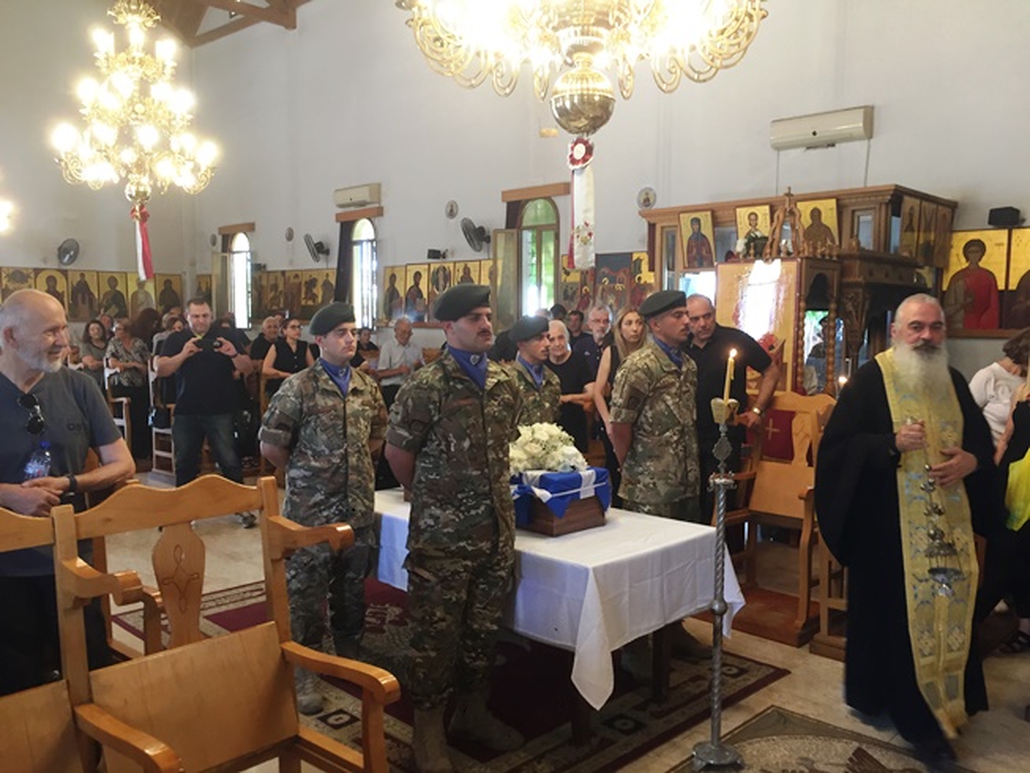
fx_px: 863
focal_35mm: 29
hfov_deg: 61.7
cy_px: 386
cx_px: 515
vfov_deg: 48.2
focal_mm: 4.15
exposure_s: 1/33
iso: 125
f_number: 2.2
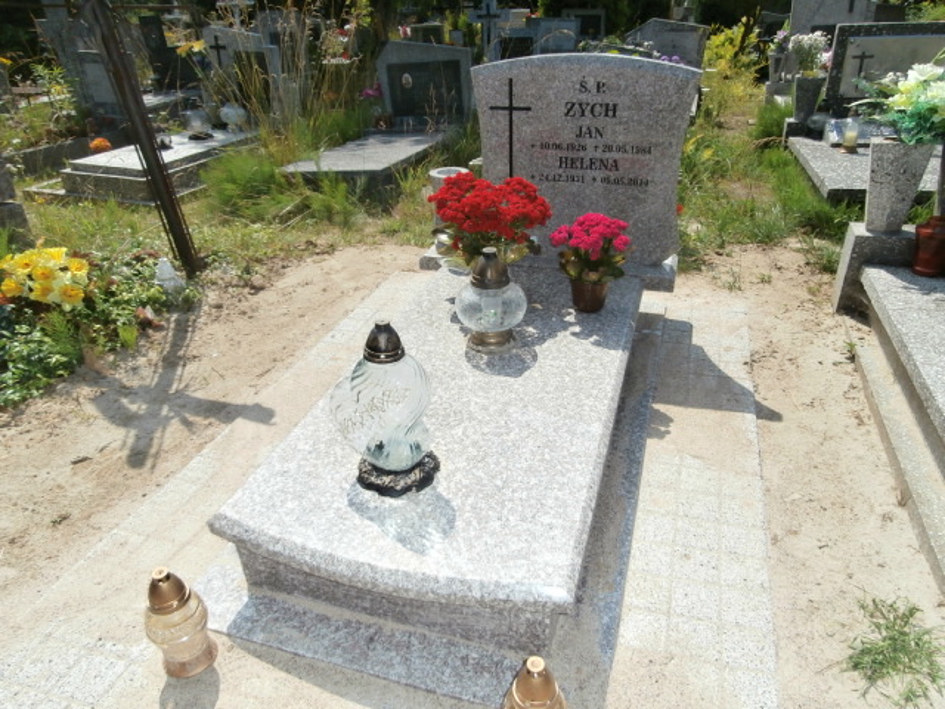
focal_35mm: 24
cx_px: 472
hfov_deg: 71.6
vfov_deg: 56.8
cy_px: 354
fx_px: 655
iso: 100
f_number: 3
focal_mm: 4.2
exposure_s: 1/1600
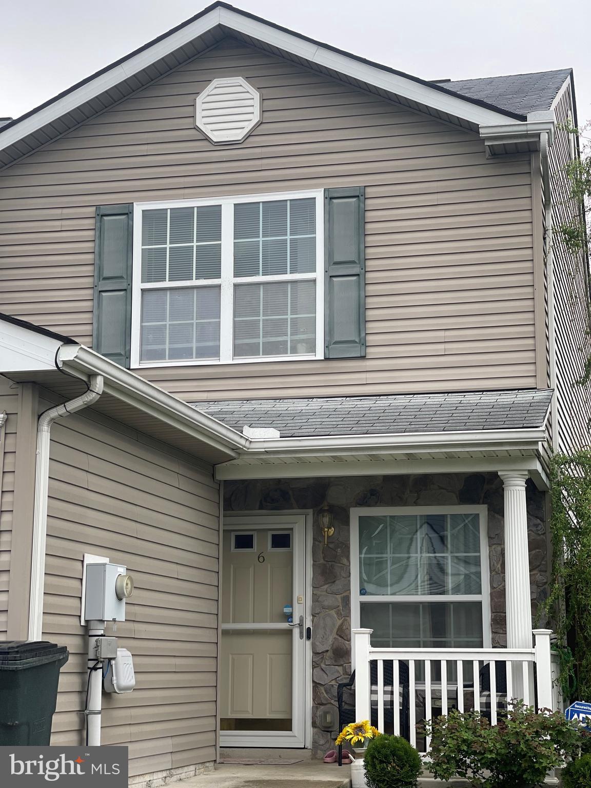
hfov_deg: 22.9
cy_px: 394
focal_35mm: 64
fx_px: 1457
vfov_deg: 30.3
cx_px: 296
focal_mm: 7.5
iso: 20
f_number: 2.2
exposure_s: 1/137
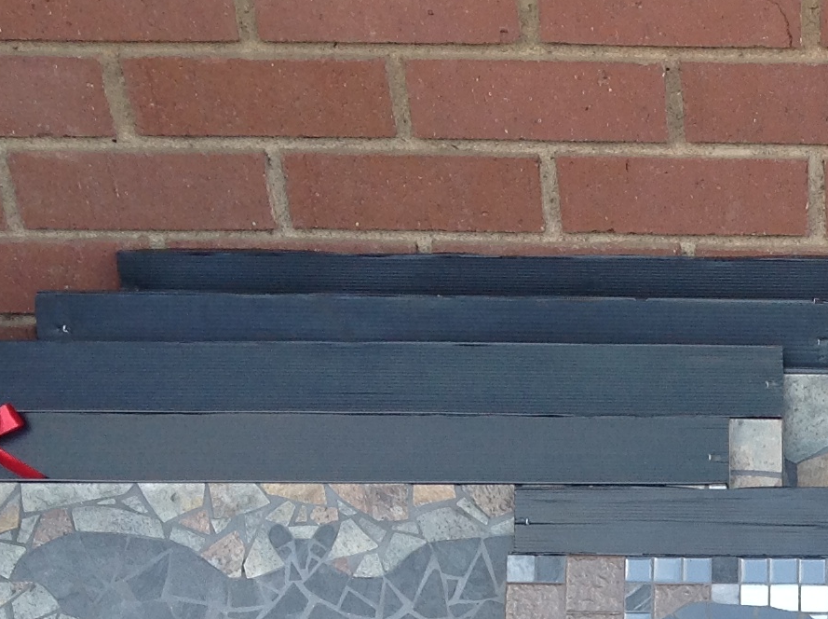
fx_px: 2436
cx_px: 981
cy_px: 770
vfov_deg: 14.0
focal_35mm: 102
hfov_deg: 18.3
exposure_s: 1/120
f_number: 2.4
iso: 50
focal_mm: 4.28
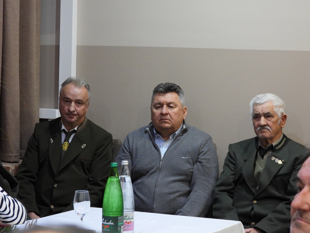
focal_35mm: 115
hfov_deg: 17.1
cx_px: 155
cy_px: 116
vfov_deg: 12.9
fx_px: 1030
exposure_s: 1/8
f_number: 4
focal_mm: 20.7
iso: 800
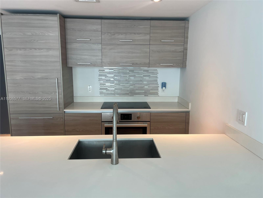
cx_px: 132
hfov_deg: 67.3
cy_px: 99
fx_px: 198
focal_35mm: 26
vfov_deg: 53.1
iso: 80
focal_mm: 5.7
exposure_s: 1/120
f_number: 1.5
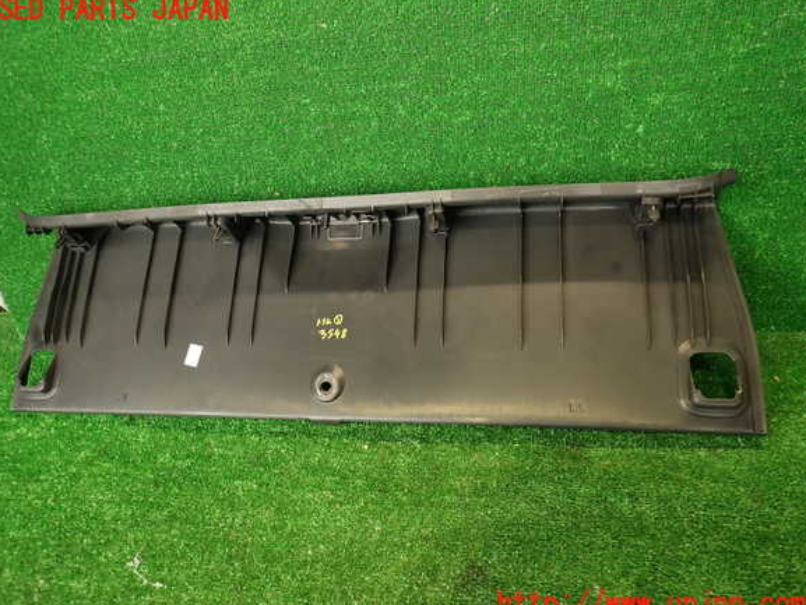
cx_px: 394
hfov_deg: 67.3
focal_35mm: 26
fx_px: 606
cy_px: 307
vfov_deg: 53.1
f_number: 2
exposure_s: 1/30
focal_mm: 4.5
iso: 200
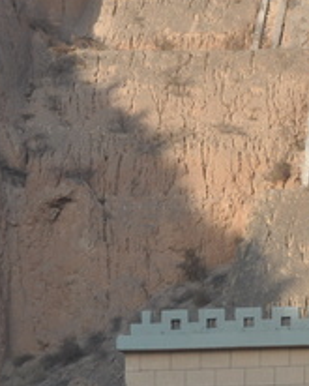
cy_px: 457
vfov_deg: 10.5
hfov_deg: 8.1
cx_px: 616
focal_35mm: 181
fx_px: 2068
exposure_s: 1/125
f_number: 10
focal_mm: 34
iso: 200
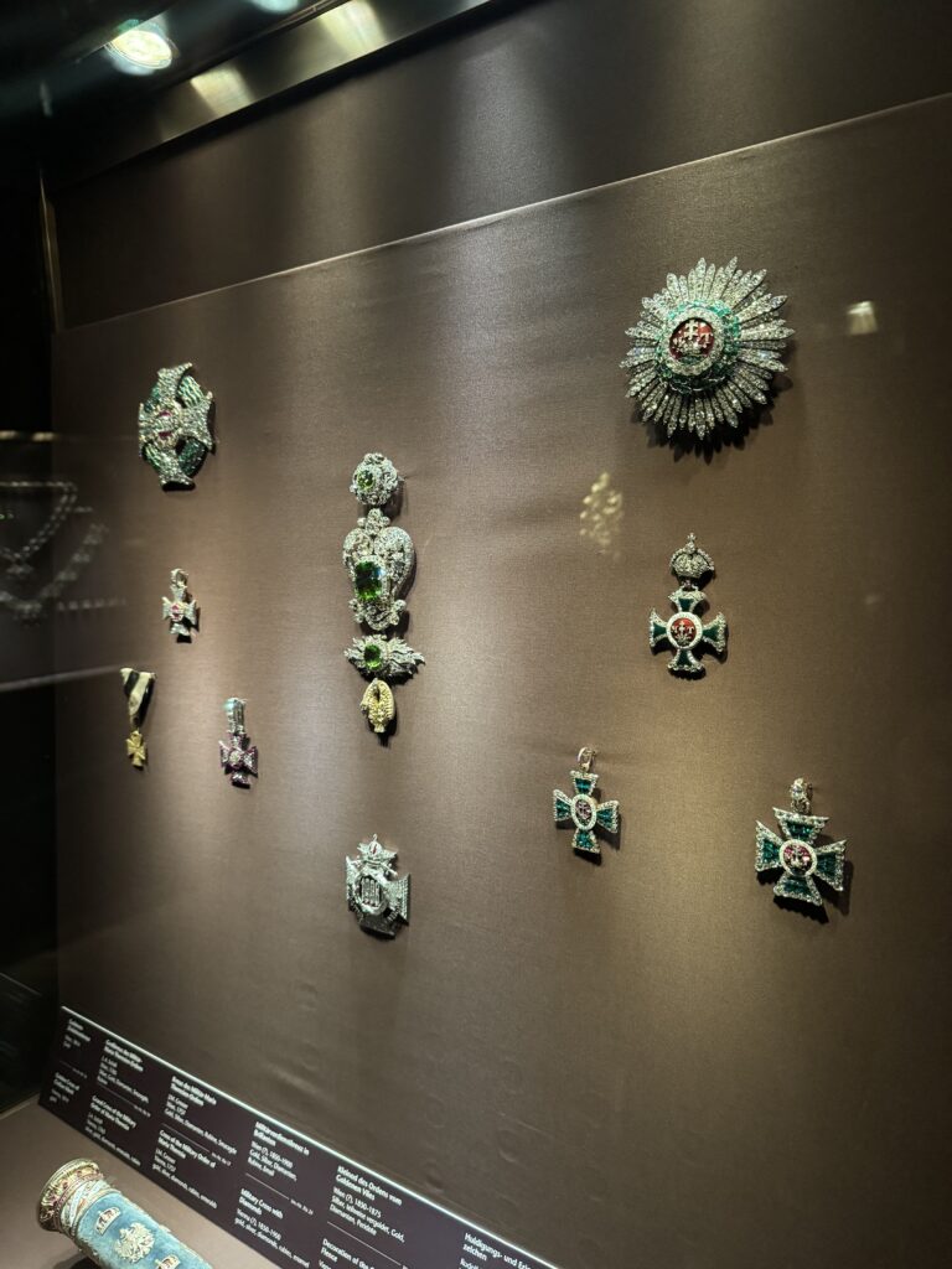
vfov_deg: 71.6
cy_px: 634
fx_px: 880
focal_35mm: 24
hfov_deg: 56.8
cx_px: 476
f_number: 1.78
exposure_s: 1/40
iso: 1000
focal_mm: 6.76
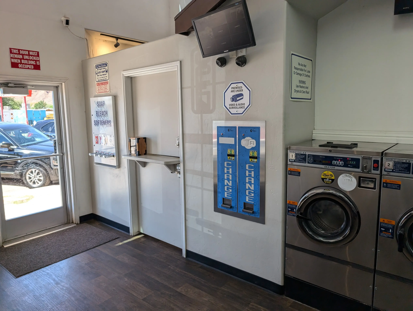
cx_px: 206
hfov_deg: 71.5
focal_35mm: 24
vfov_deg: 56.9
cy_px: 156
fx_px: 287
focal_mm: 6.9
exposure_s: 1/170
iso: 25
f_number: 1.68
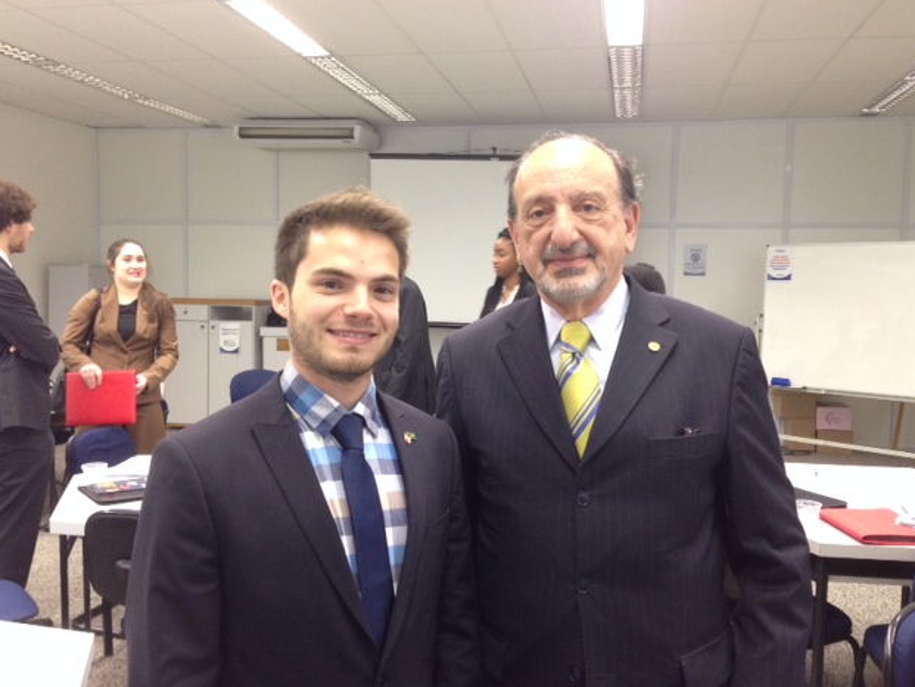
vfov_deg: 41.8
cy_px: 339
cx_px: 466
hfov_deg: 53.9
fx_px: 899
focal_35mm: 34
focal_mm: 4.12
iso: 200
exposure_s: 1/20
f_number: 2.4
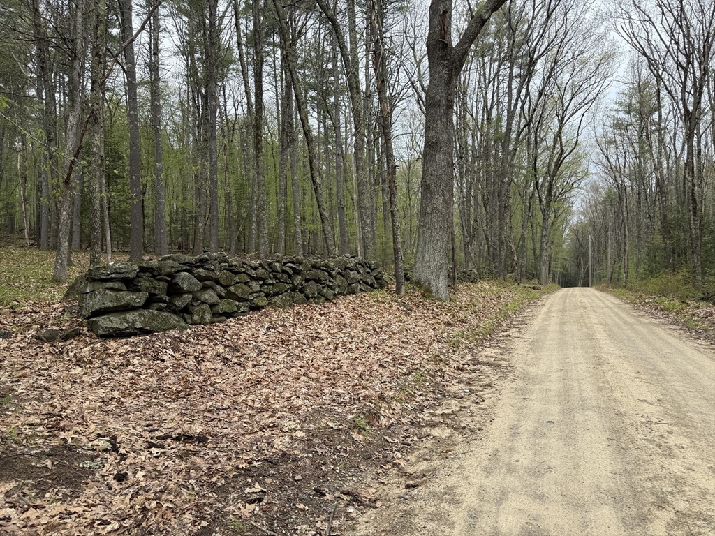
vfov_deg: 56.8
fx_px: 496
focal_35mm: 24
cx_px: 358
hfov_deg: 71.6
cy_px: 268
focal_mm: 6.76
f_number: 1.78
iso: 80
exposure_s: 1/1653
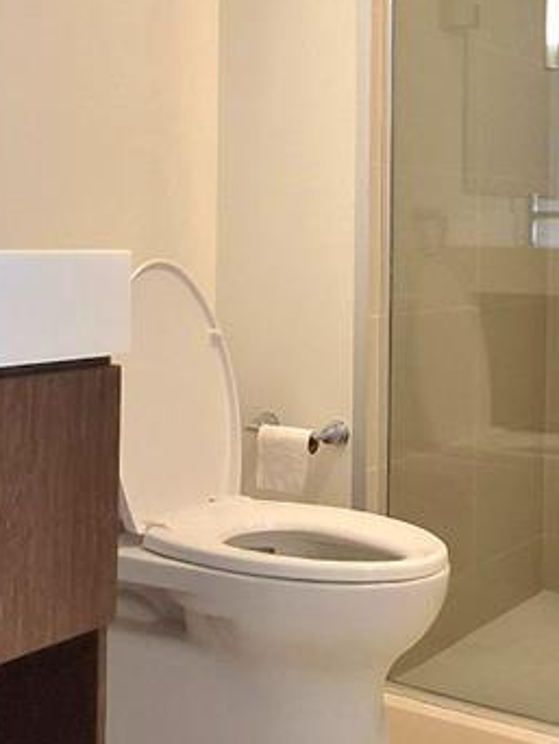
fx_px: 1226
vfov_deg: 33.4
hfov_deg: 25.6
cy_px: 226
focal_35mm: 57
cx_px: 221
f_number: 2.2
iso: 125
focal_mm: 1.7
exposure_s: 1/60.2
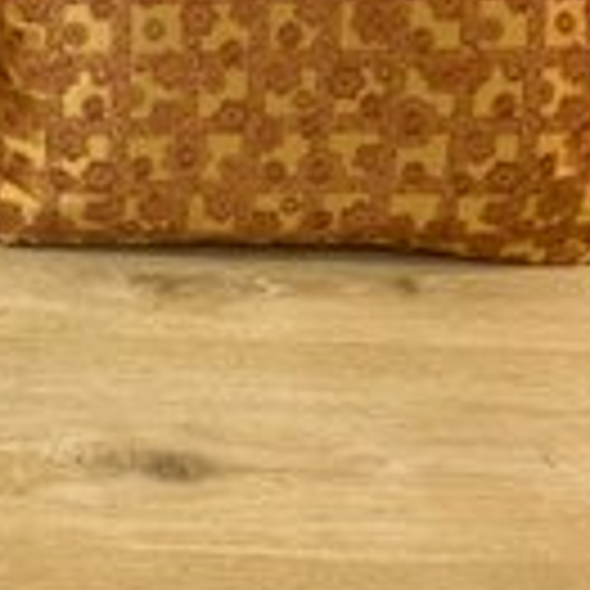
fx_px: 1157
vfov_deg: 27.7
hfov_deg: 26.1
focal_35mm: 60
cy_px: 79
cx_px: -83
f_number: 1.5
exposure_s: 1/120
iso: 125
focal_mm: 5.7
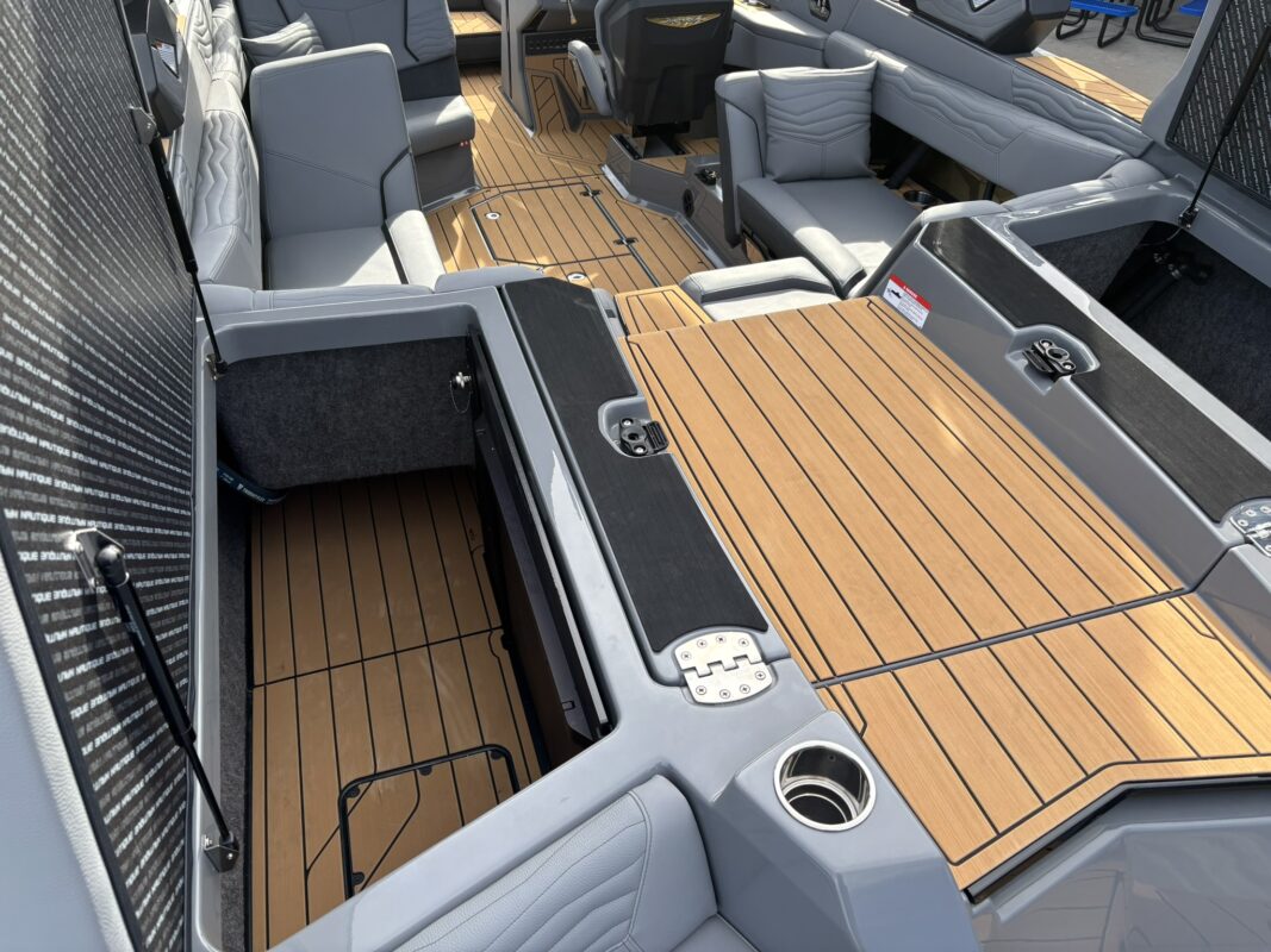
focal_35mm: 26
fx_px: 955
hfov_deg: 67.3
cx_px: 636
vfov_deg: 53.1
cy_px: 476
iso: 50
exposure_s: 1/851
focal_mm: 5.96
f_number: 1.6
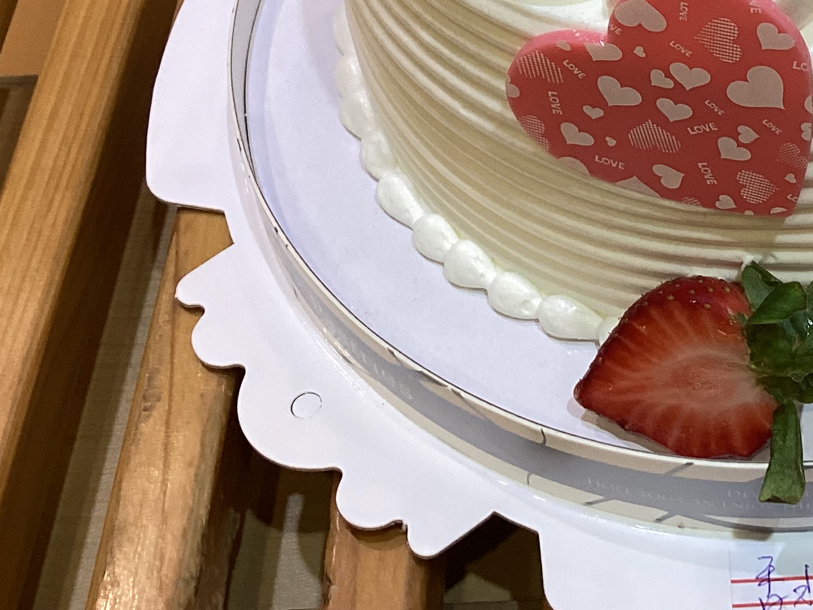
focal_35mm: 70
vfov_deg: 20.2
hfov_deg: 26.9
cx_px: 715
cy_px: -33
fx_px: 1644
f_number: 2.4
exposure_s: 1/60
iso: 100
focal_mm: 3.3
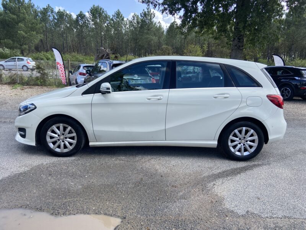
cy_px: 115
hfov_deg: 67.3
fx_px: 230
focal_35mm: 26
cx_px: 153
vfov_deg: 53.1
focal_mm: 4.25
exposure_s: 1/973
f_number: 1.8
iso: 32
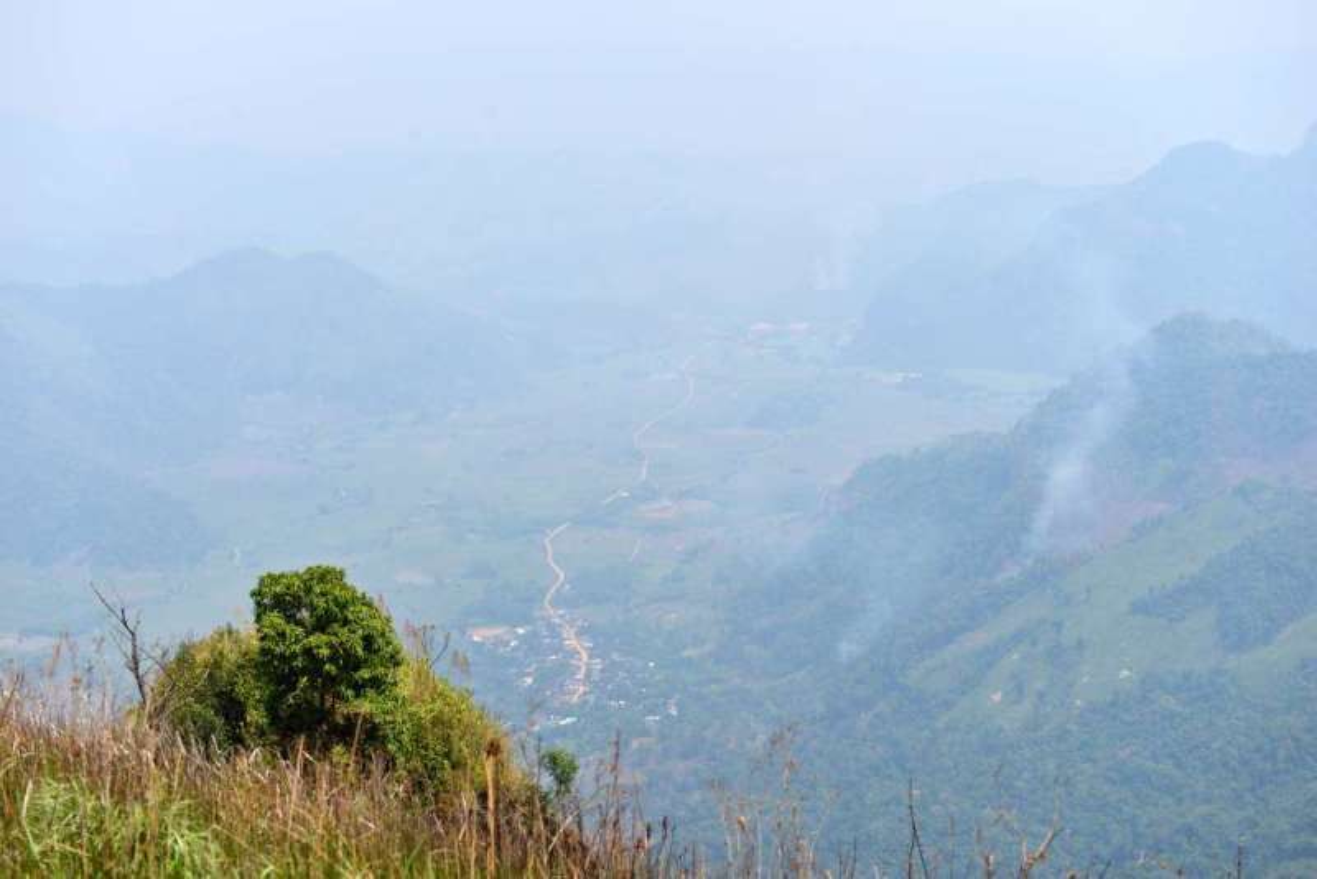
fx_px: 2269
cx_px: 658
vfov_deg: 21.9
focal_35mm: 62
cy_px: 440
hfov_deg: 32.4
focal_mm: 62
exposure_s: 1/250
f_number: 6.3
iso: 100
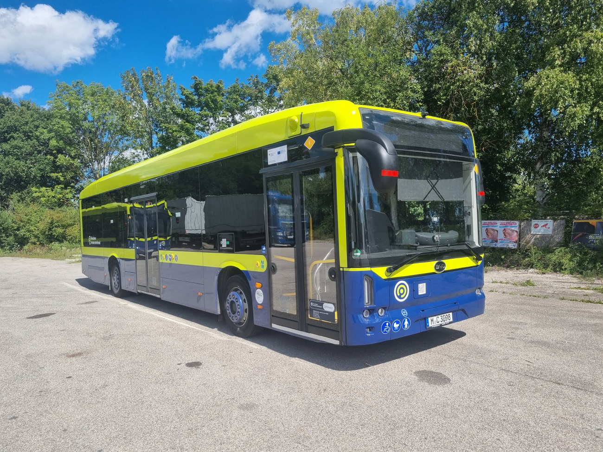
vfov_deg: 53.1
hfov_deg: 67.3
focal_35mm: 26
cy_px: 226
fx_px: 453
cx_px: 302
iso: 50
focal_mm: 5.4
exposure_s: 1/2360
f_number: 1.8
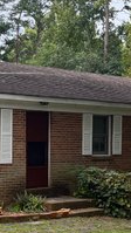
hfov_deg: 13.0
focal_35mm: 90
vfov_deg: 23.6
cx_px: -43
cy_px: 156
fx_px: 556
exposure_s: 1/363
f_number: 1.6
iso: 50
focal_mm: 5.1
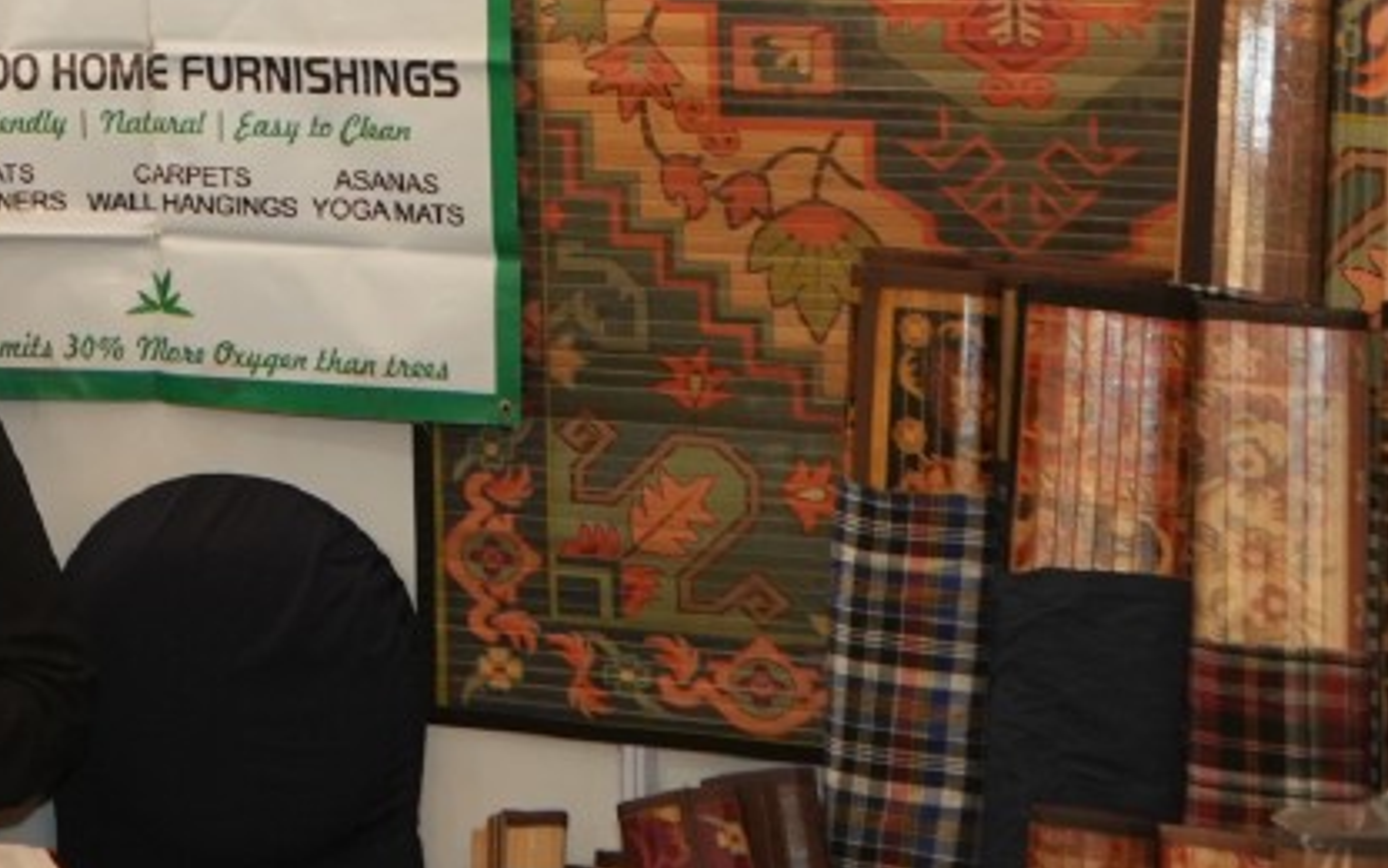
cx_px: -584
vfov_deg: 11.0
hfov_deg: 17.0
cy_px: -594
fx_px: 4275
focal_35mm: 113
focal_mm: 24
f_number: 5
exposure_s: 1/160
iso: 1000
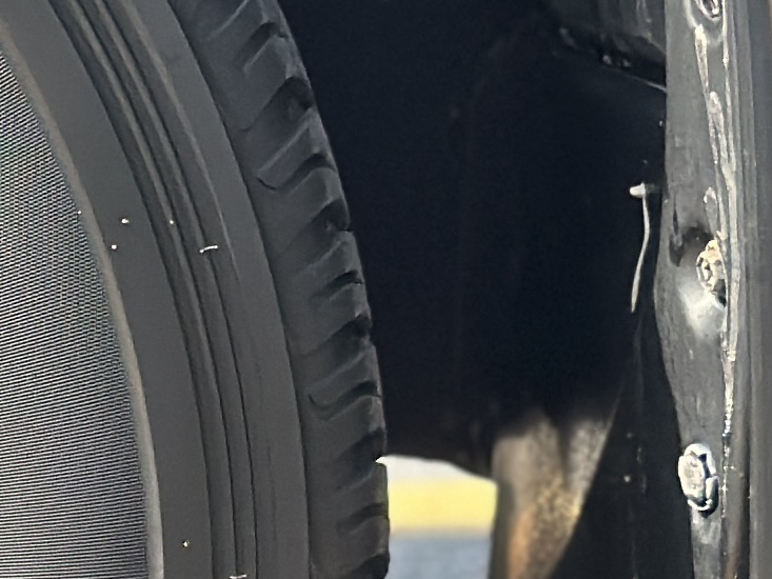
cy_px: 564
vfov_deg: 5.6
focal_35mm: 264
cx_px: -1077
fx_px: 5889
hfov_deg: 7.1
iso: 80
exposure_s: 1/1880
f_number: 1.78
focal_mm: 6.86
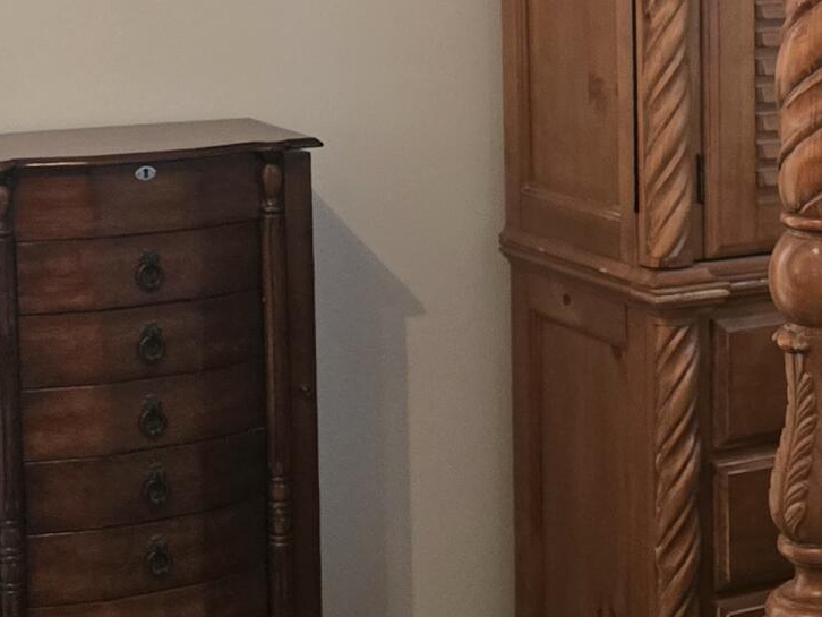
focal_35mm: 95
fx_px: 2257
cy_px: 61
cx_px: 1077
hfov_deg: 19.1
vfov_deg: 15.4
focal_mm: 6.3
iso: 1000
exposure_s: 1/120
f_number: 1.7
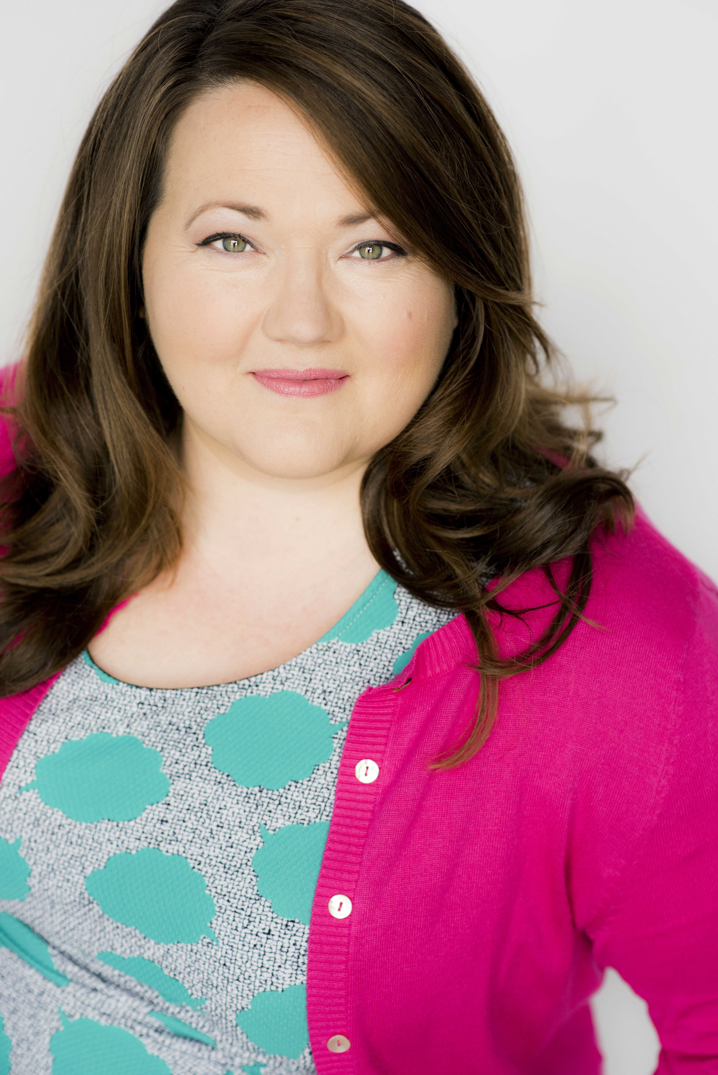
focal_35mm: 85
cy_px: 538
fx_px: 2541
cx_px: 359
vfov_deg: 23.9
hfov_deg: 16.1
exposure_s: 1/400
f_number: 3.2
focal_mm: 85
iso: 1000
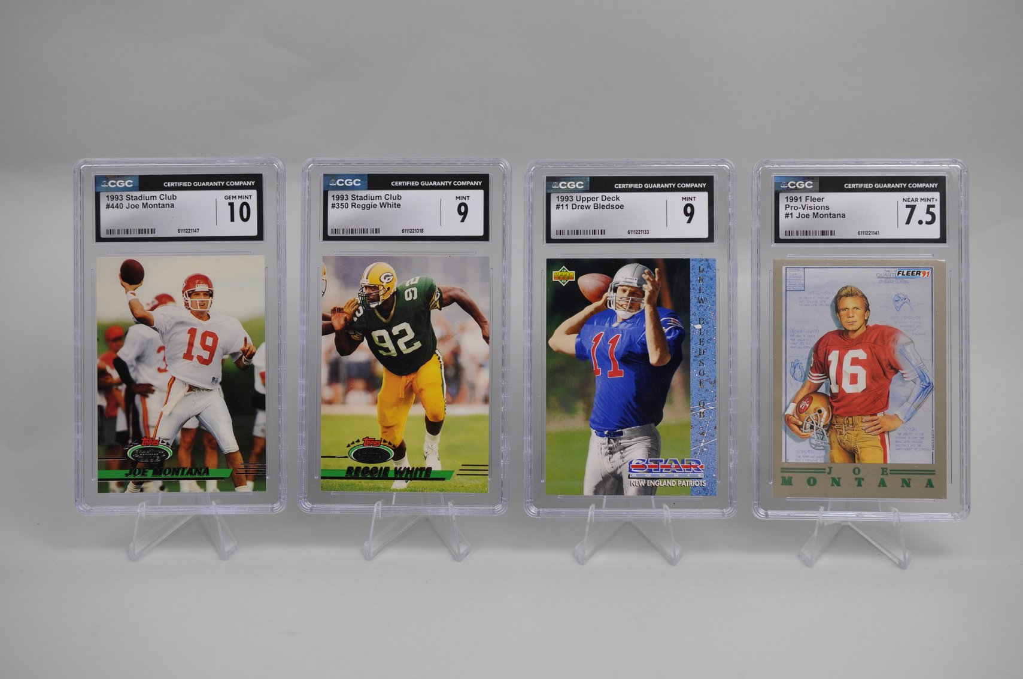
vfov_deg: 22.6
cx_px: 512
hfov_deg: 33.4
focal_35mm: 60
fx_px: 1703
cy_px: 340
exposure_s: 1/80
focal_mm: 40
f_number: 4.5
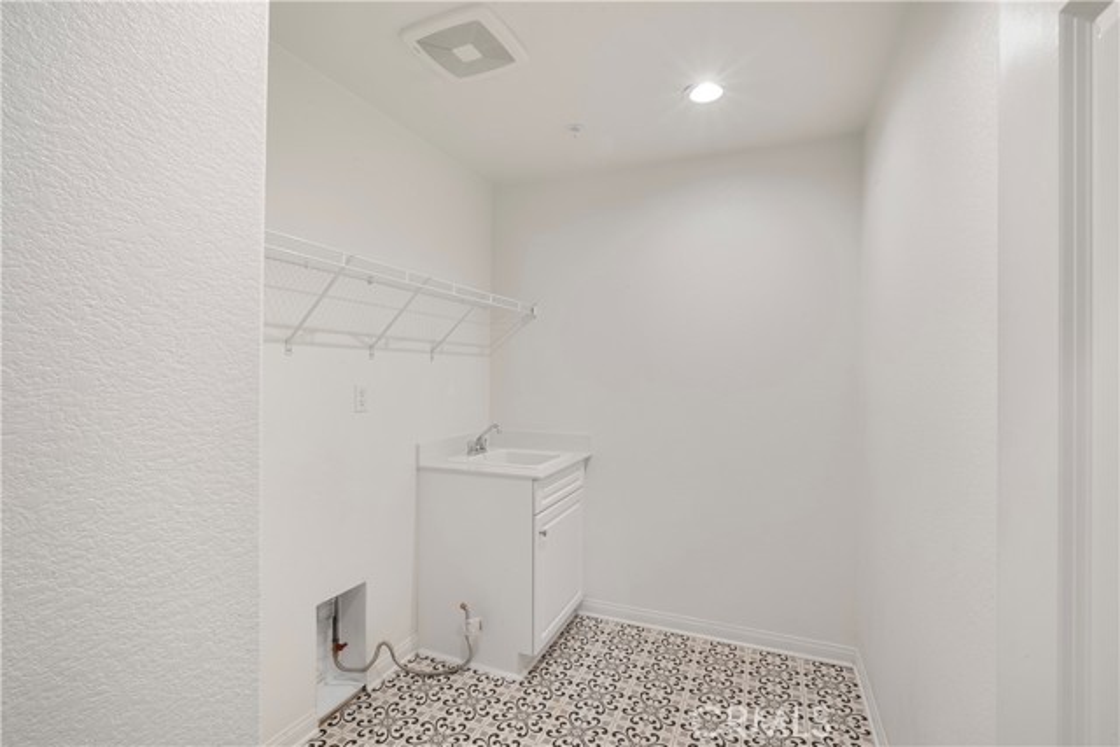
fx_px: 498
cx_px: 560
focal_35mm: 16
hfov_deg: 96.7
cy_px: 374
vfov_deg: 73.8
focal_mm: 16
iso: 40
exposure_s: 30
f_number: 22
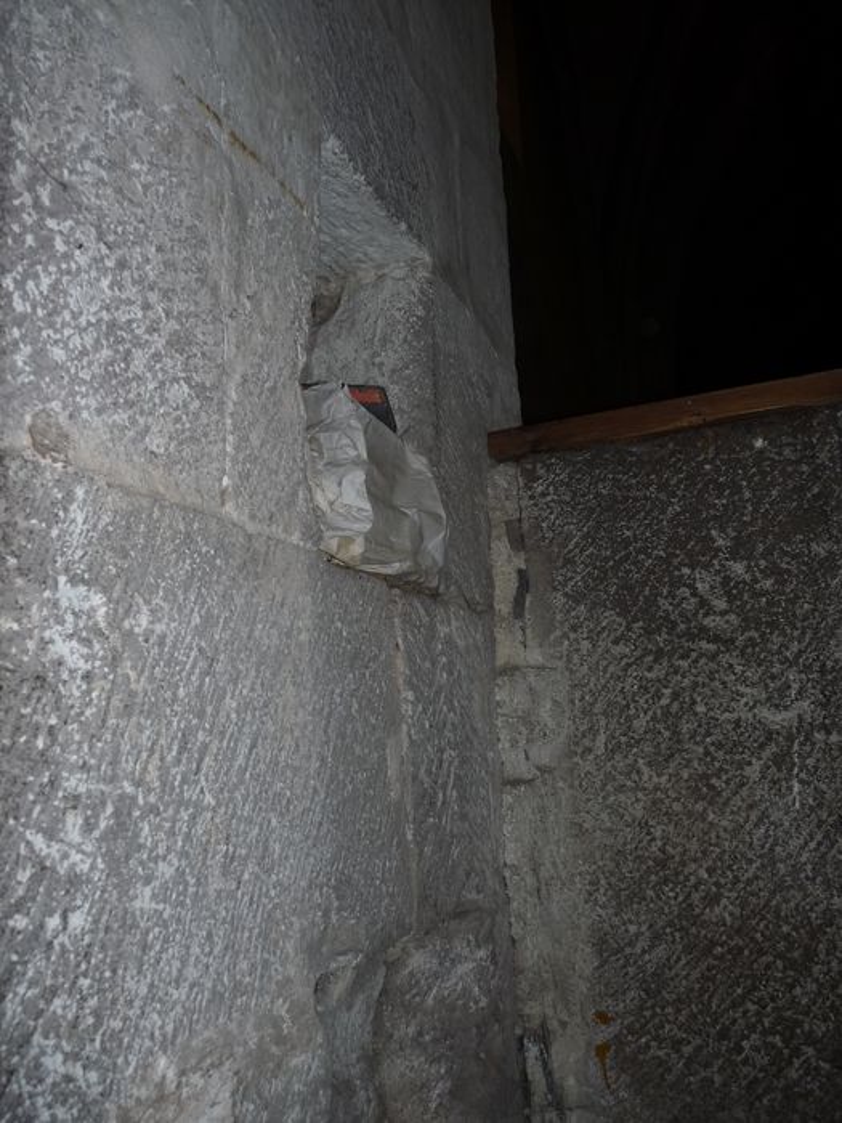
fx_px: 876
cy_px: 562
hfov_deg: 51.4
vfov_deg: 65.3
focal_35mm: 27
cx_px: 421
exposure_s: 1/125
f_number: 2.8
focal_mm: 4.8
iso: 100
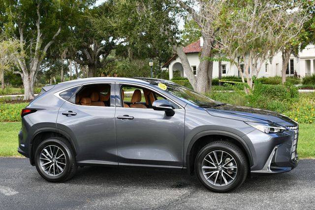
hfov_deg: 38.2
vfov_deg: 26.0
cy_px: 105
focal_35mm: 52
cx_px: 158
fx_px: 455
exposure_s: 1/250
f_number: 5.6
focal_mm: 26
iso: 220
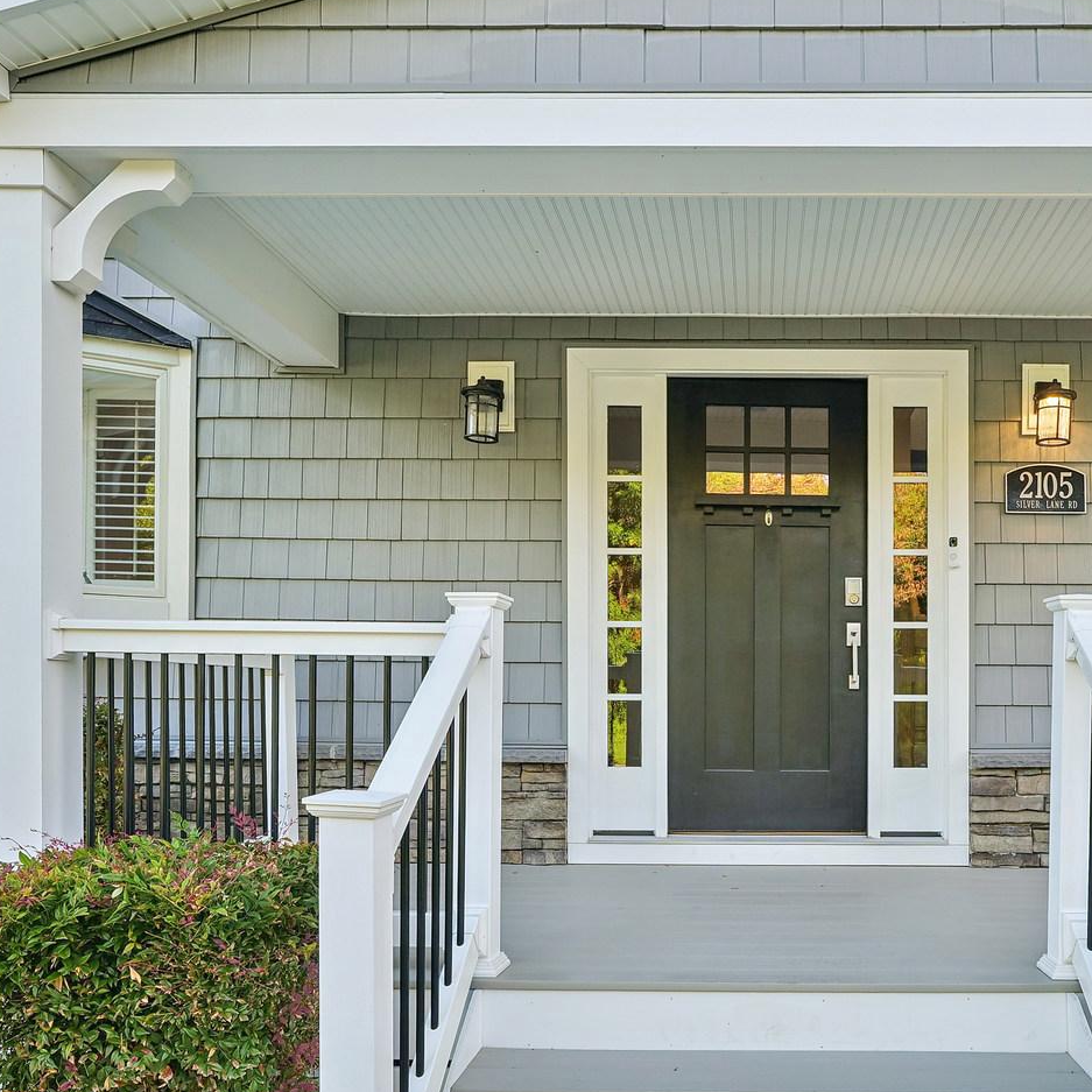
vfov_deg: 60.7
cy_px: 615
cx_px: 748
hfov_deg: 59.2
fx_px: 928
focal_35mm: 26
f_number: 9
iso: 250
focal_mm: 14
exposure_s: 1/30
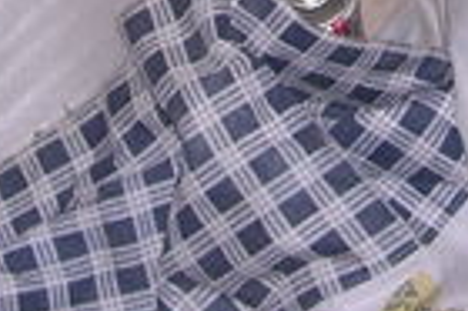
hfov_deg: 11.3
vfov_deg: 7.3
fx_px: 2350
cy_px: -254
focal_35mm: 181
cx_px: 378
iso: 100
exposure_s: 1/60.1
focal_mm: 5.8
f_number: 2.8
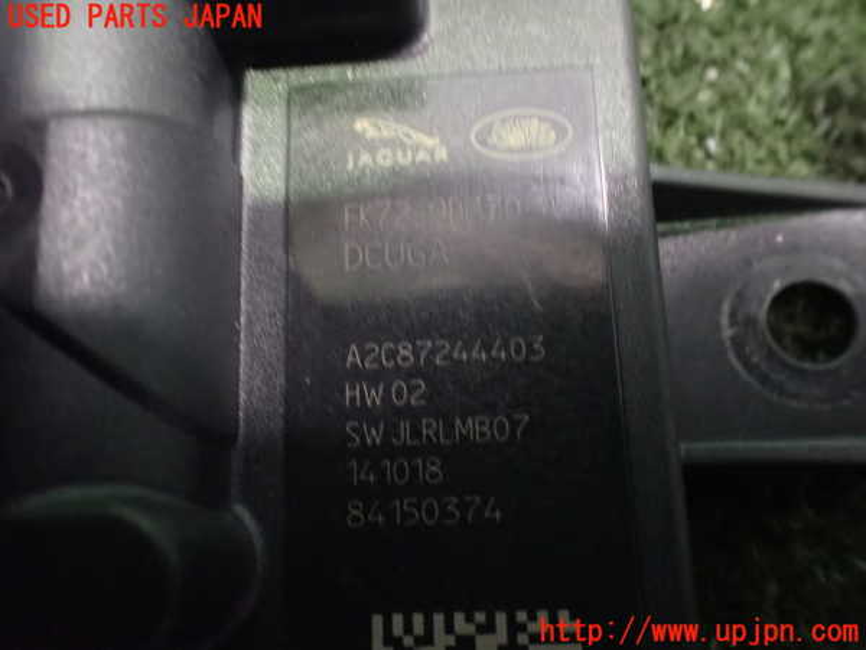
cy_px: 325
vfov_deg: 46.8
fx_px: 751
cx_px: 433
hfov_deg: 60.0
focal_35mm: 30
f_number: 2.3
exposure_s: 1/30
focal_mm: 5.4
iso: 1250
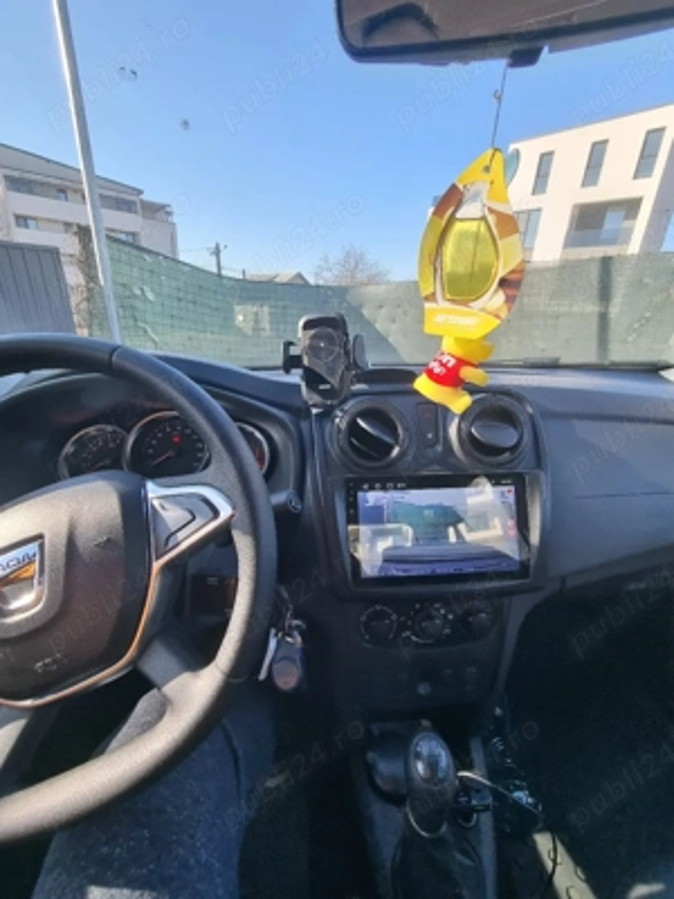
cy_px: 450
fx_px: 337
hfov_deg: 89.9
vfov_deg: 106.2
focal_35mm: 13
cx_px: 337
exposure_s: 1/455
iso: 50
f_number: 2.2
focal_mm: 2.2
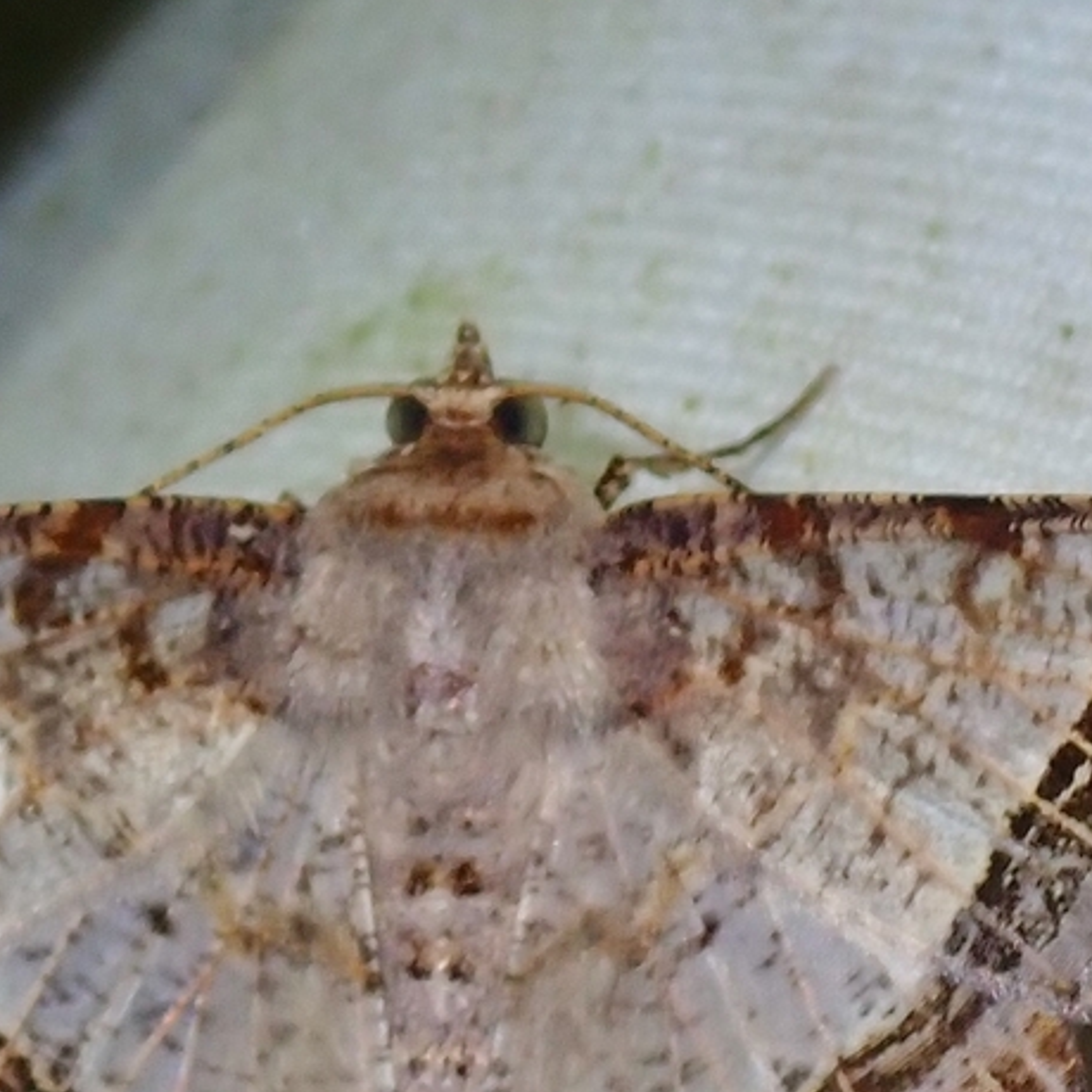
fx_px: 7816
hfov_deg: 8.0
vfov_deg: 8.0
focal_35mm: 219
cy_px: 799
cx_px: 387
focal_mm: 18
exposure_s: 1/400
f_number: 6.3
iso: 200
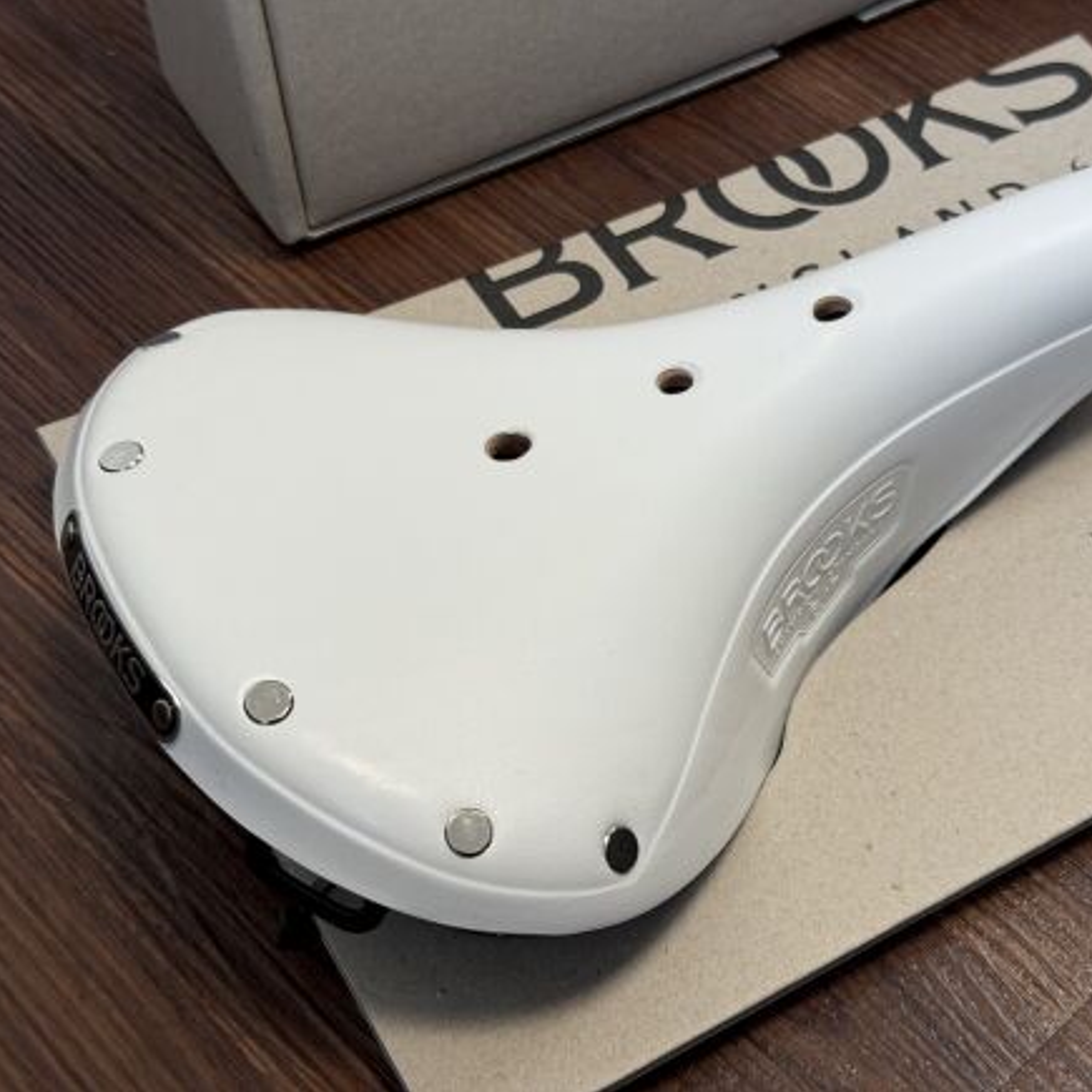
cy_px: 545
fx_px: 2034
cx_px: 668
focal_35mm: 57
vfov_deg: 30.0
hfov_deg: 30.0
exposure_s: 1/100
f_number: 1.78
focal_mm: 6.76
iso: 80
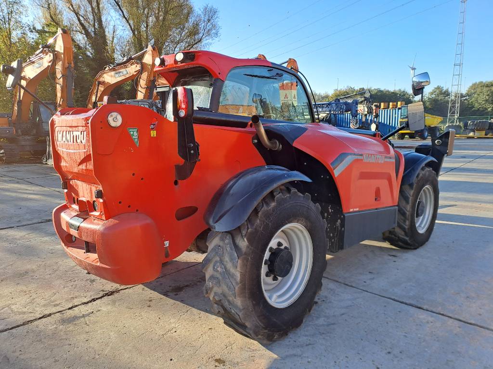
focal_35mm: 25
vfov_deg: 54.9
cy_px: 184
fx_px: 356
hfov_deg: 69.4
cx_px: 246
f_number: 1.8
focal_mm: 4.65
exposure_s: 1/428
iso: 32
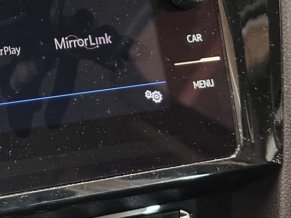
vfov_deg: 11.5
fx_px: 1068
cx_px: -69
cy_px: -9
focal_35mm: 127
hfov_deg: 14.9
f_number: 1.78
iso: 640
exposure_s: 1/30
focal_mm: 6.86
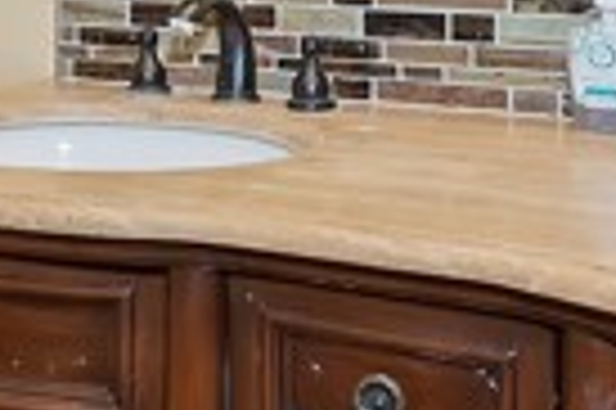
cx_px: 288
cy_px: -106
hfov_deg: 28.9
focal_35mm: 70
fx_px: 1196
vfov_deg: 18.2
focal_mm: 10
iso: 400
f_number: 8
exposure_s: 1/30
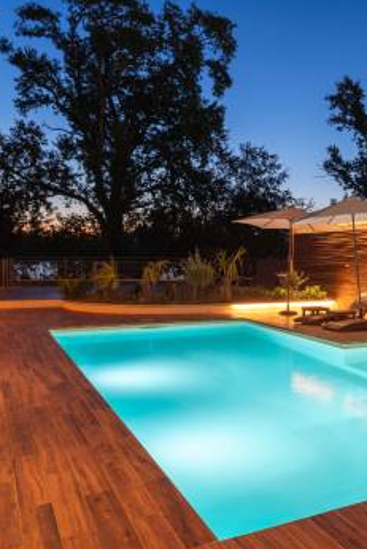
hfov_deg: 31.4
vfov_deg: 47.4
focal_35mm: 41
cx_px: 319
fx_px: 626
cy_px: 275
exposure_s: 1/60
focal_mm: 4.15
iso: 32
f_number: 2.2
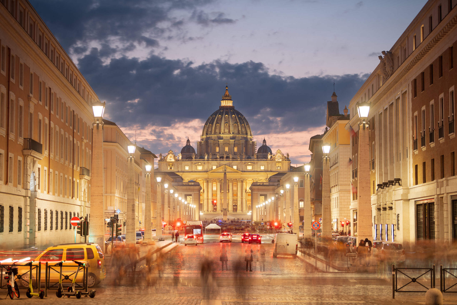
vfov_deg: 18.2
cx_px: 228
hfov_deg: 27.0
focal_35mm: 75
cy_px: 152
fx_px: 952
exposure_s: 30
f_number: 2.8
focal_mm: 75
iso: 64
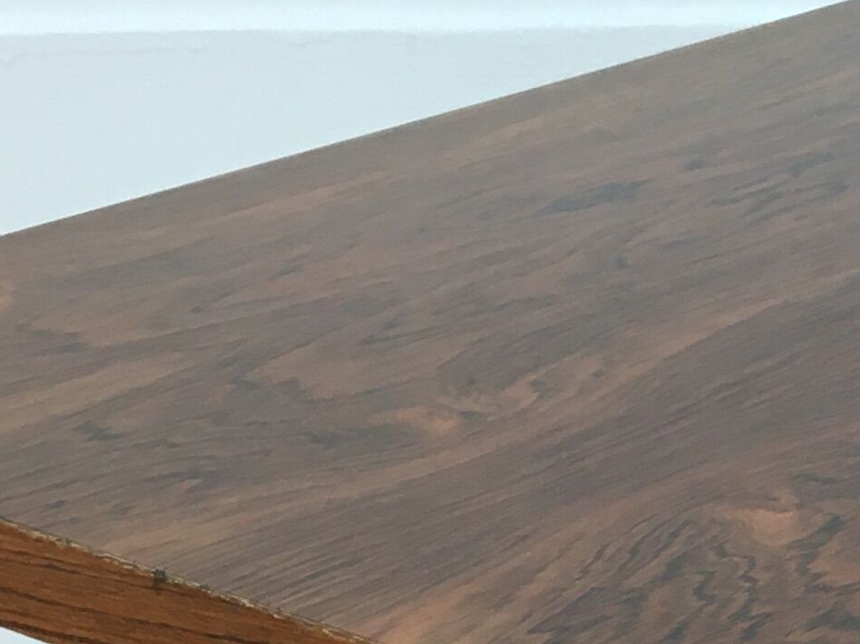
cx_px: 1217
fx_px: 3080
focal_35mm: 124
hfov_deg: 14.9
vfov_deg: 11.5
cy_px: 927
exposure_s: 1/33
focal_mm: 4.15
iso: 25
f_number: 2.2
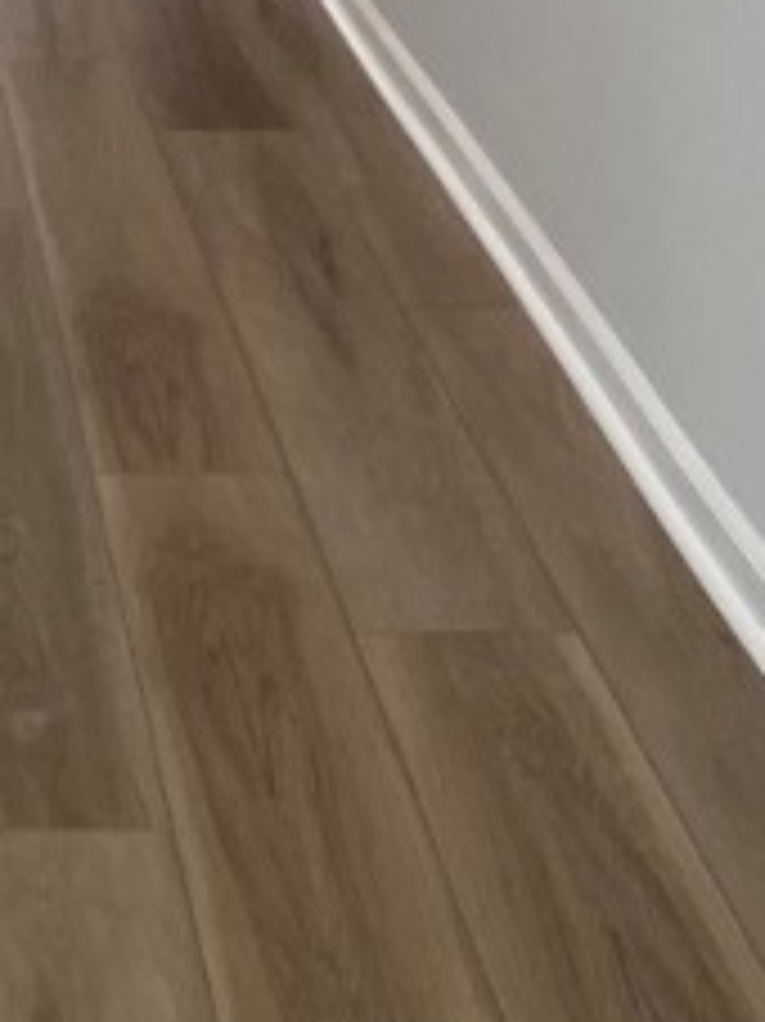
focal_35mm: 88
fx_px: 2595
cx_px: -374
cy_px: -279
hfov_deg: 15.5
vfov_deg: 20.5
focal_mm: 4.25
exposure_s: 1/120
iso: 125
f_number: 1.8
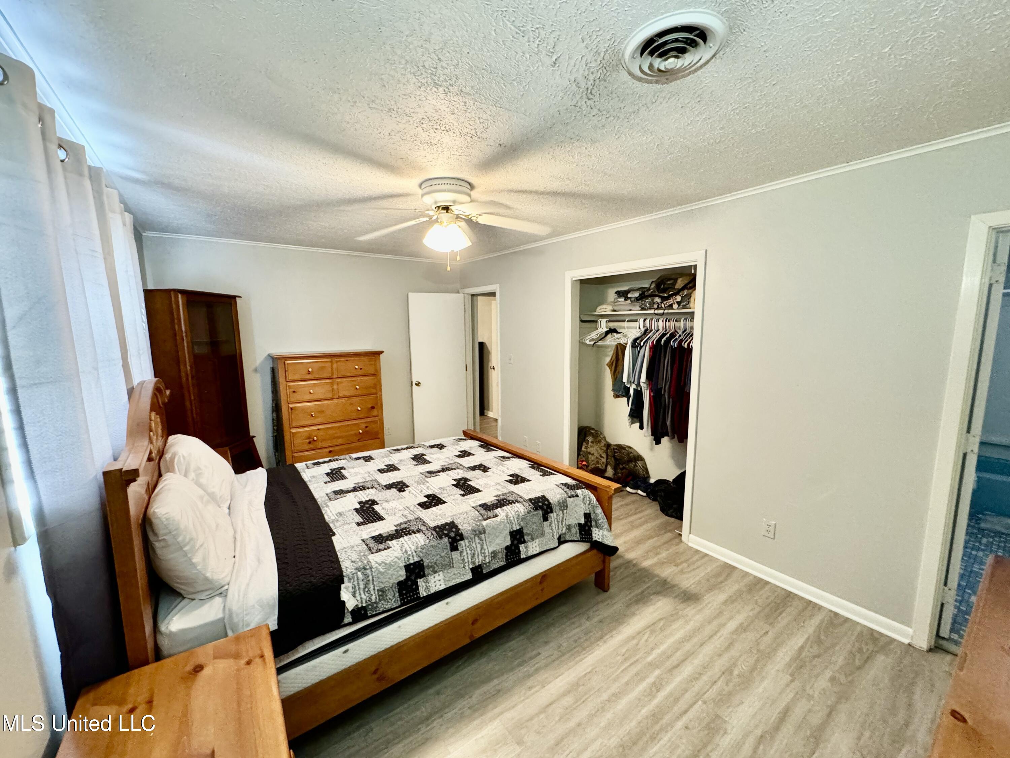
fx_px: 408
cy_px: 379
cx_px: 505
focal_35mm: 14
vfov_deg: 85.7
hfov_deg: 102.1
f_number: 2.2
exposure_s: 1/60
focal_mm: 2.22
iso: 640
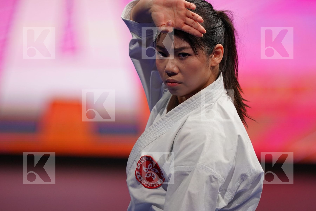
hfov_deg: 3.4
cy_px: 106
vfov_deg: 2.3
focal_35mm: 600
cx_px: 158
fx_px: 5266
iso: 800
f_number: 2.8
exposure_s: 1/500
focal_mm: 400
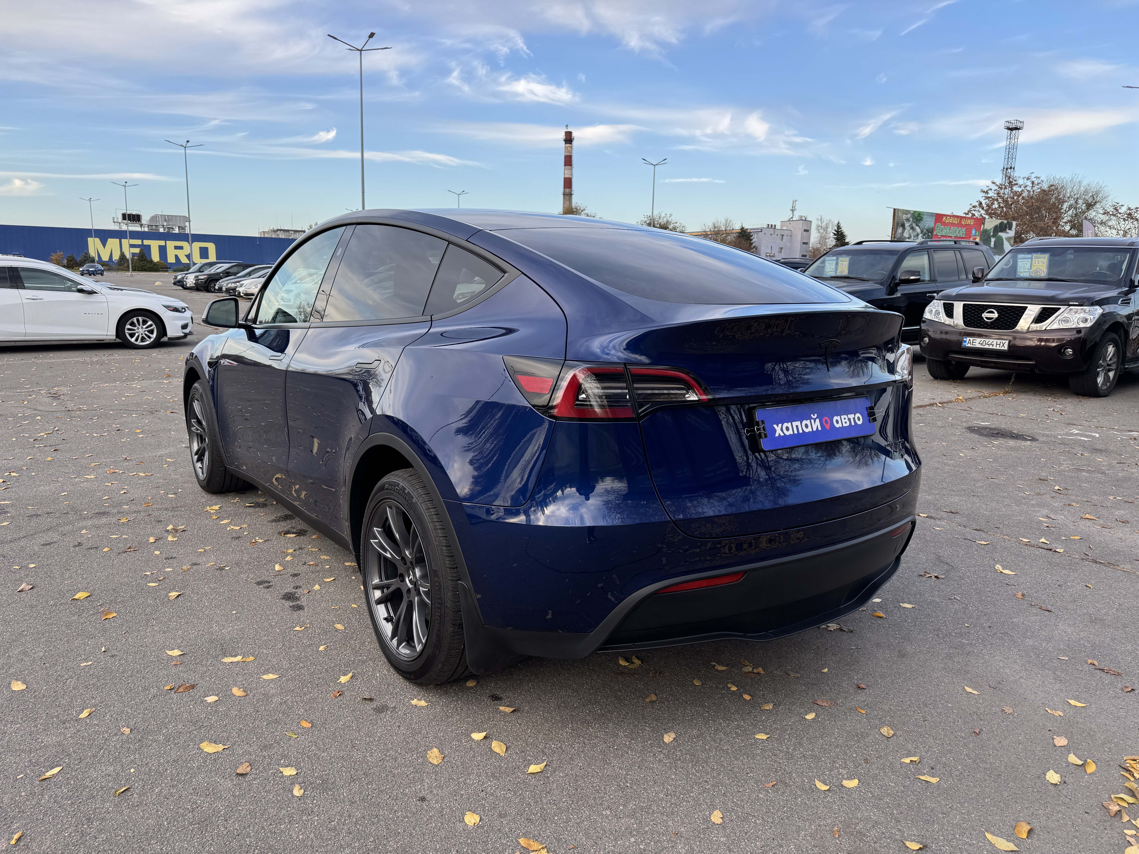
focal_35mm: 24
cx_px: 570
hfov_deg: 71.6
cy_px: 427
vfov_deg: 56.8
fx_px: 790
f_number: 1.78
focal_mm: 6.76
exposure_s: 1/730
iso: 80
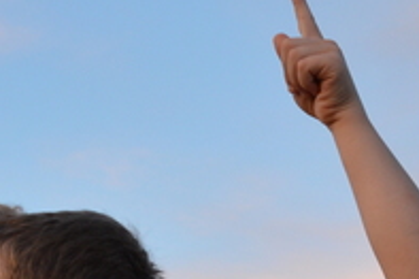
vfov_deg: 18.1
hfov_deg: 27.7
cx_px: 248
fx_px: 849
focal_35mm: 73
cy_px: 292
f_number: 4.5
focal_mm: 18
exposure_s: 1/80
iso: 400
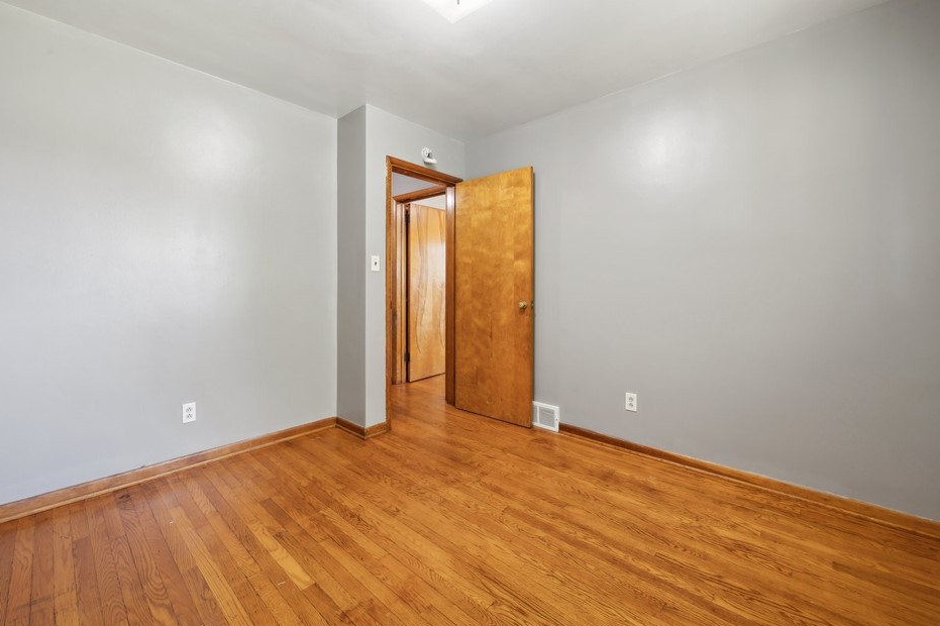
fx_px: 365
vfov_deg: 81.0
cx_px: 453
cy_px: 284
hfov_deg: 104.2
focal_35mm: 14
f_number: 11
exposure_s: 2
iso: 50
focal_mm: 12
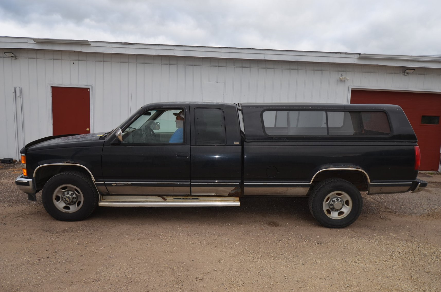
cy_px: 146
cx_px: 220
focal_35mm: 24
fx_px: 293
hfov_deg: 73.9
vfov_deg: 52.9
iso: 100
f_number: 7.1
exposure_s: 1/200
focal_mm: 16
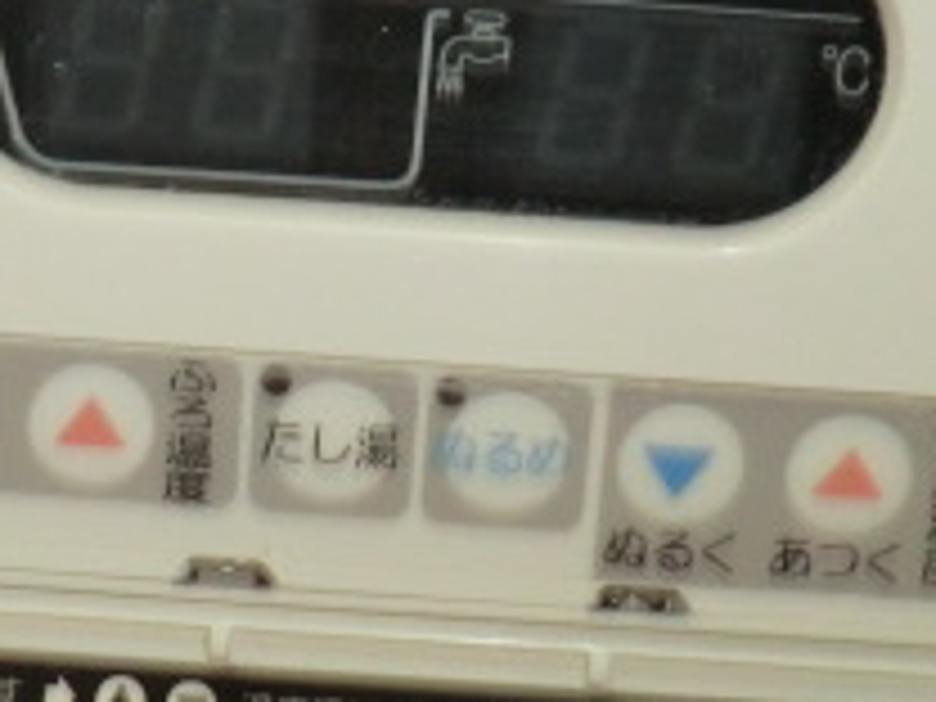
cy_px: 410
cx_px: 234
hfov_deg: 15.9
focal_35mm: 123
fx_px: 3326
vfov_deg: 12.0
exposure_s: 1/20
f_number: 3.8
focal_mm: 7.1
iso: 400
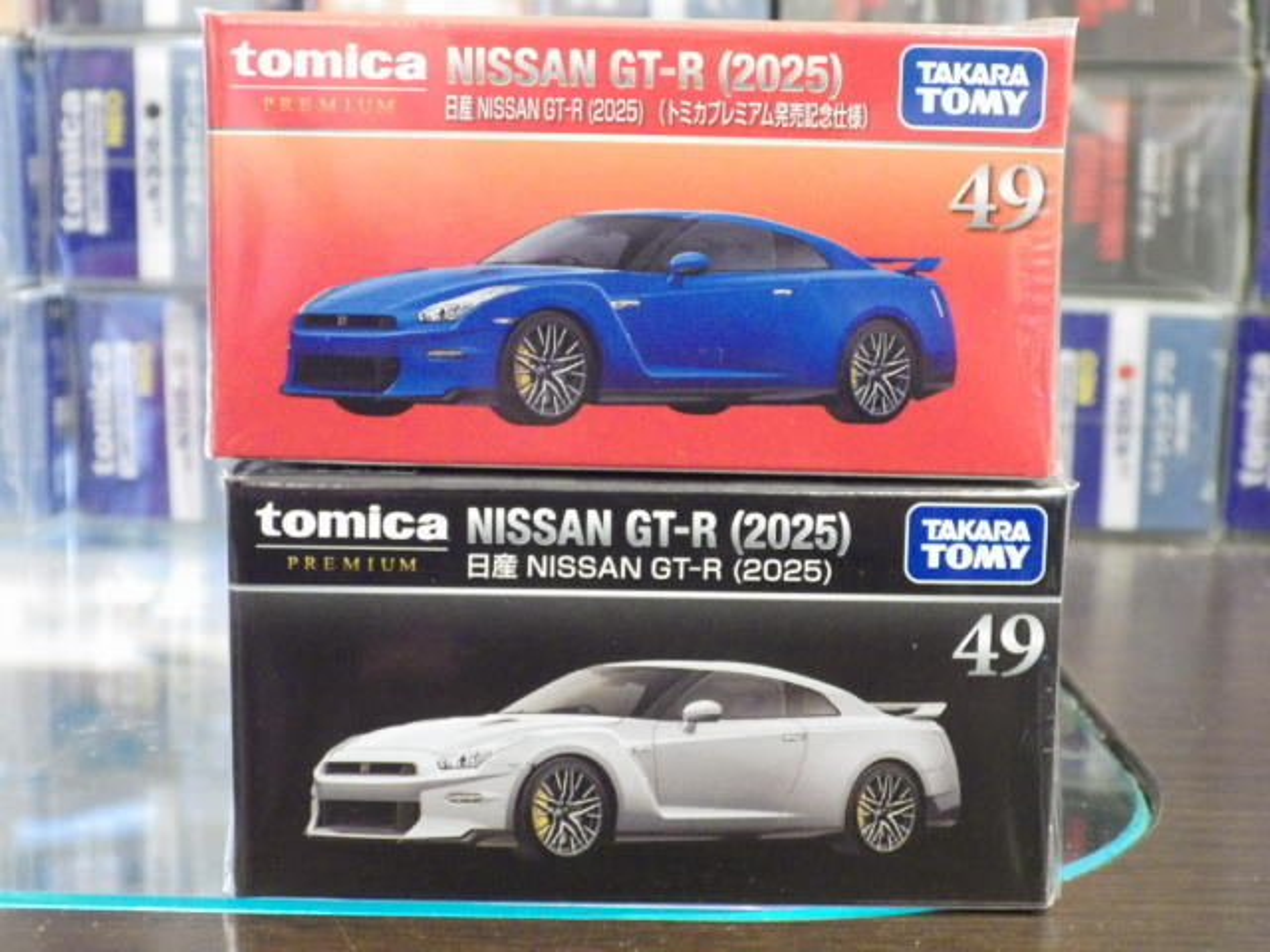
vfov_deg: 24.8
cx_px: 635
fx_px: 2165
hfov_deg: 32.7
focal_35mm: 59
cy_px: 476
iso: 1250
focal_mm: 10.7
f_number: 4
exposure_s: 1/25
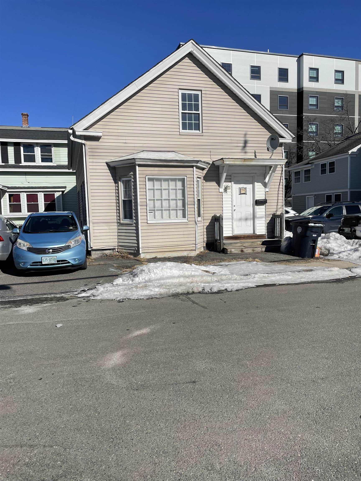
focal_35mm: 26
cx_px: 180
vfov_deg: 67.3
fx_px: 362
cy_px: 240
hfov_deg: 53.1
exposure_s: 1/7813
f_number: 1.6
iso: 32
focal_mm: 4.2
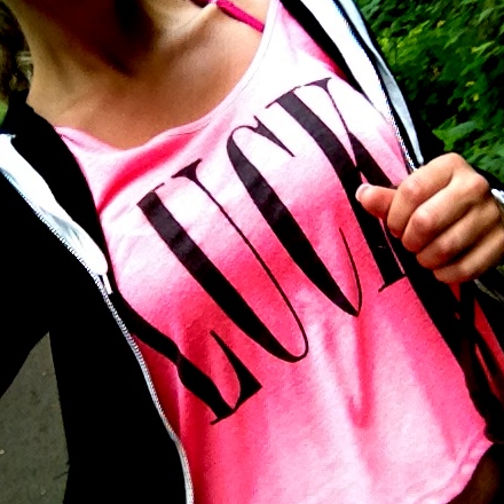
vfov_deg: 37.5
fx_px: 741
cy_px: 245
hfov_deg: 37.5
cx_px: 261
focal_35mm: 45
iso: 250
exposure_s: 1/134
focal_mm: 1.85
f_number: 2.4
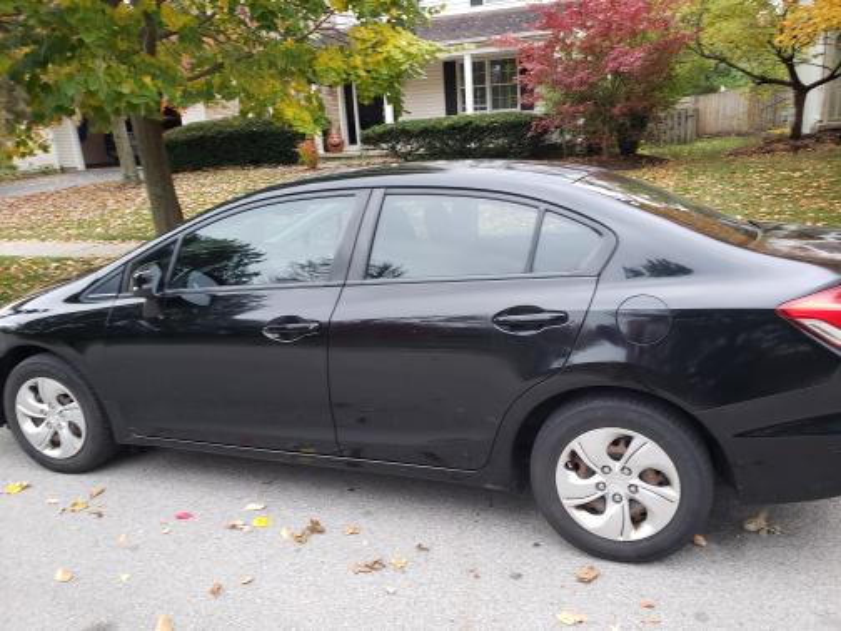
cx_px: 420
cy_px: 316
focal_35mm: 26
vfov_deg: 53.1
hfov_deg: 67.3
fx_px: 632
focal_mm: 4.3
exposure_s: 1/28
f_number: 2.4
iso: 250
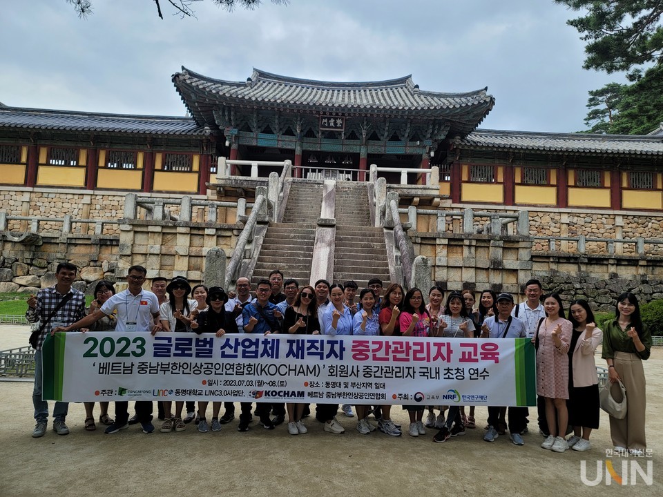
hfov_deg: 69.4
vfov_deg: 54.9
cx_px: 332
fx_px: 479
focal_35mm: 25
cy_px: 248
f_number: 1.8
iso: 20
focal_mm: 7
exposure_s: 1/526
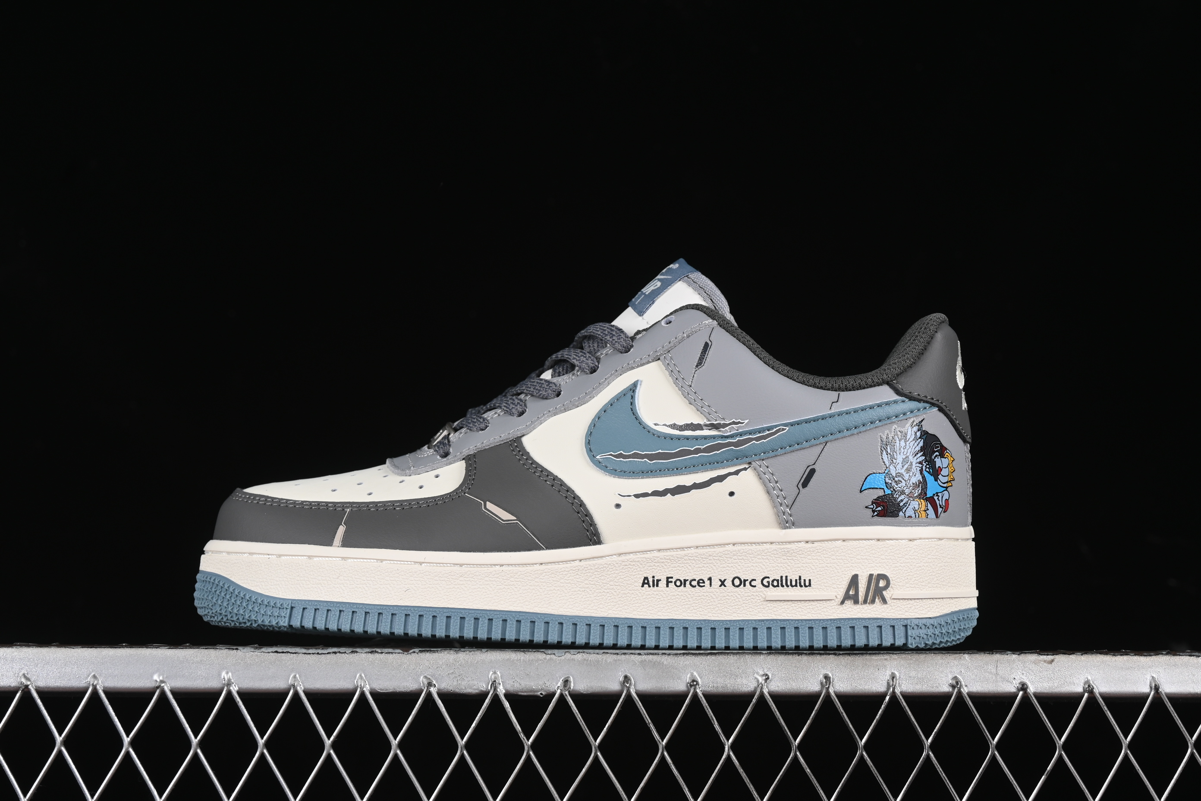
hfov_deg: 27.0
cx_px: 600
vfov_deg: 18.2
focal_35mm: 75
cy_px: 400
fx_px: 2502
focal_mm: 50
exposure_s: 1/80
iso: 160
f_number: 8
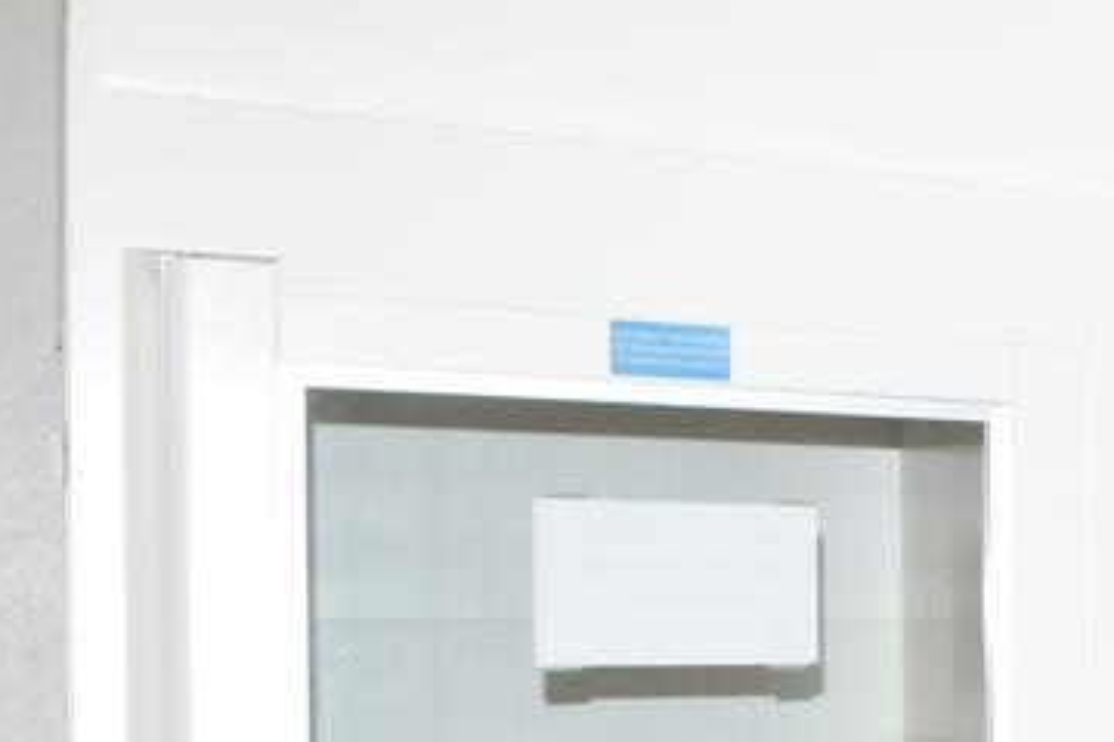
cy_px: 643
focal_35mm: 75
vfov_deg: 17.9
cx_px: 2575
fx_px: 2321
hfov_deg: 15.8
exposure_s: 1/60
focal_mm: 10
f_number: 8
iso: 800
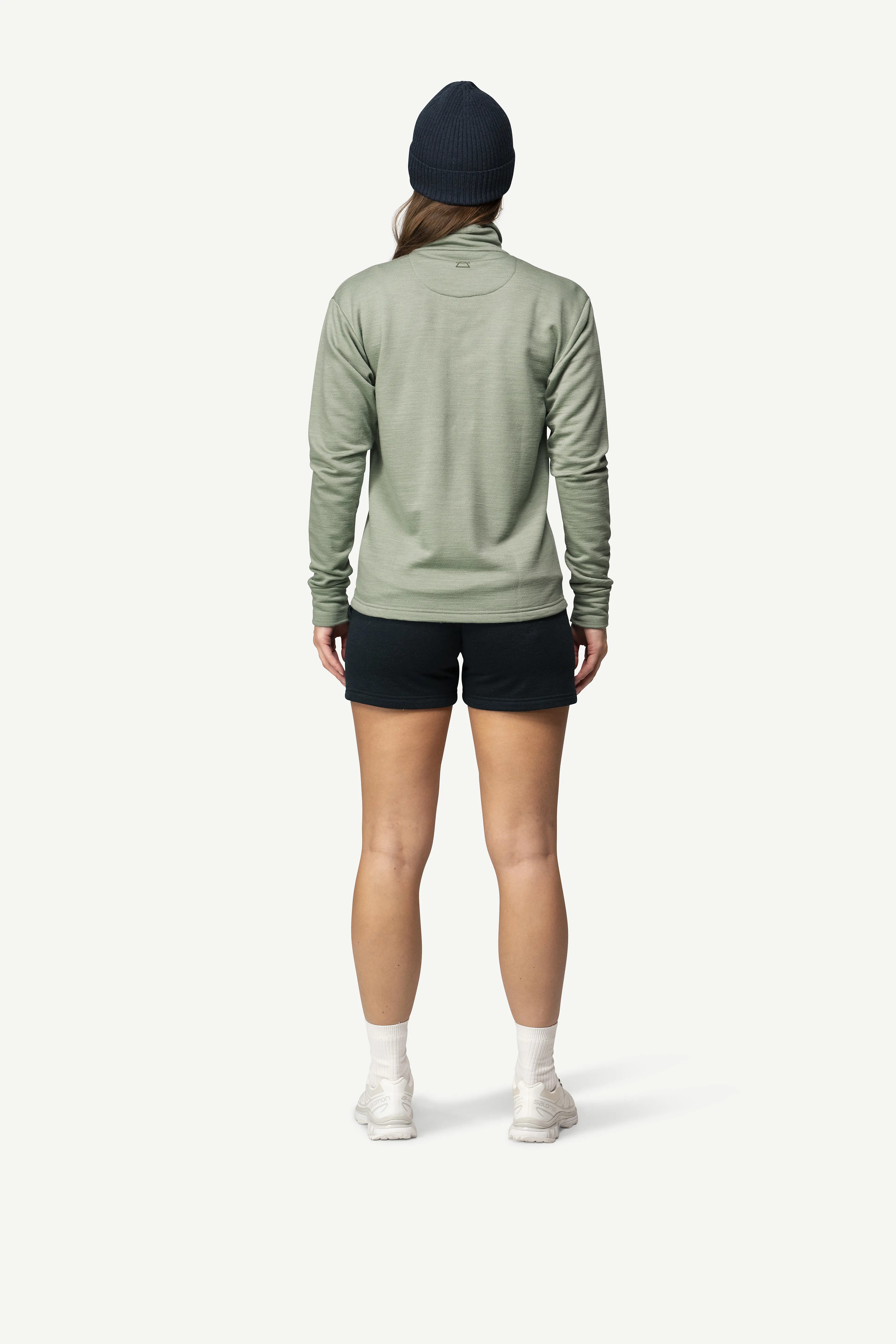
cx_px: 448
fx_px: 2613
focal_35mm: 70
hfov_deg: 19.5
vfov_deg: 28.8
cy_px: 672
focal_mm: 70
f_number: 5
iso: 500
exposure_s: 1/80
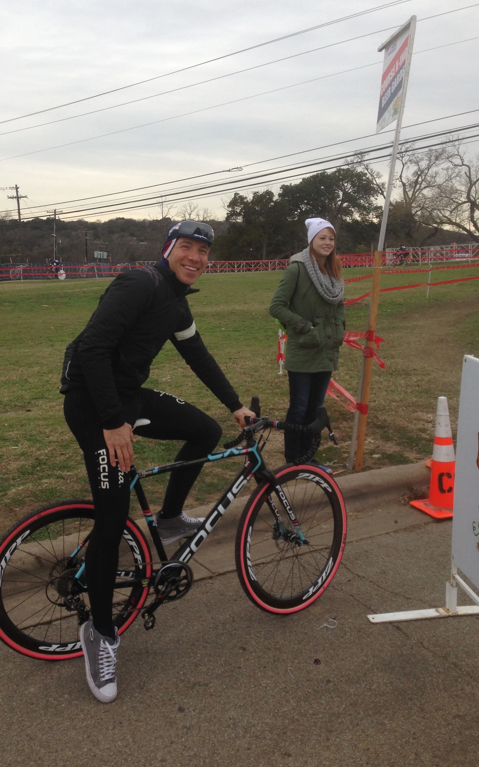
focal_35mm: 36
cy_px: 383
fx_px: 752
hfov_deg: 35.2
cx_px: 191
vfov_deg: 54.0
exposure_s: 1/507
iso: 50
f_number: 2.4
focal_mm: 4.12
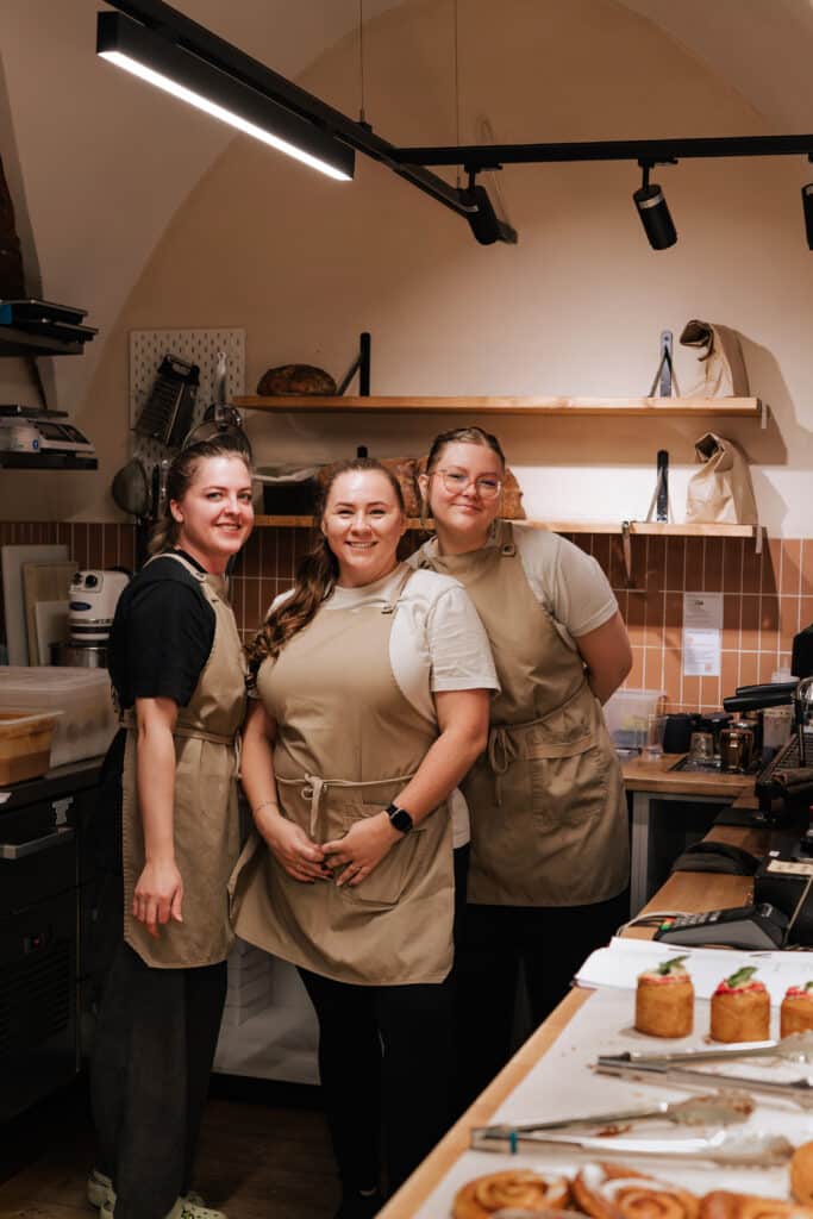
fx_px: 1761
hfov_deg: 26.0
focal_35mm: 52
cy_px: 610
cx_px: 406
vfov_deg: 38.2
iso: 800
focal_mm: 35
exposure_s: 1/350
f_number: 2.8
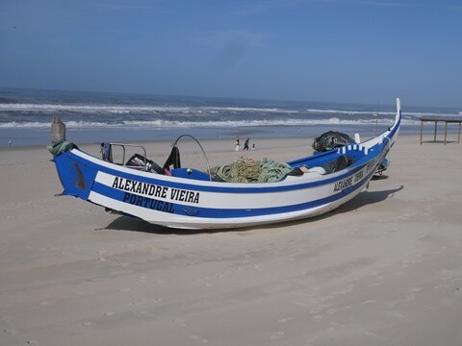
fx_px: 627
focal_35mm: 47
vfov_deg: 30.9
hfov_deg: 40.4
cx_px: 231
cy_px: 173
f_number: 4
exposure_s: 1/2000
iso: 80
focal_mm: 8.4
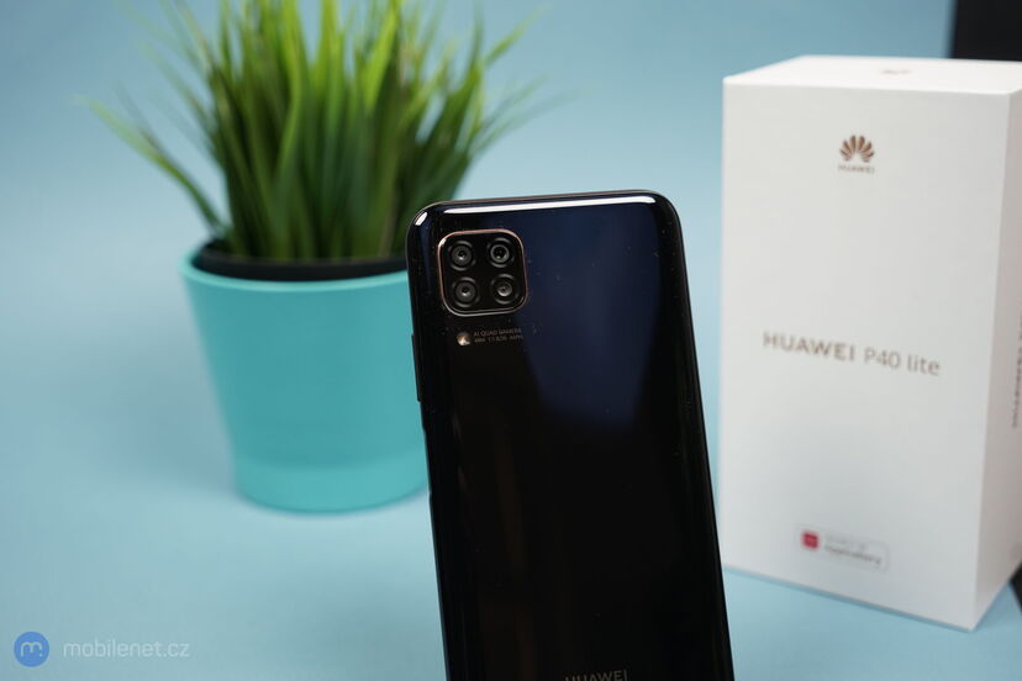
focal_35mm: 46
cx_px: 511
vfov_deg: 29.2
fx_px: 1306
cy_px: 340
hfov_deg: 42.7
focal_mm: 46
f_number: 4.5
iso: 500
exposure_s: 1/100
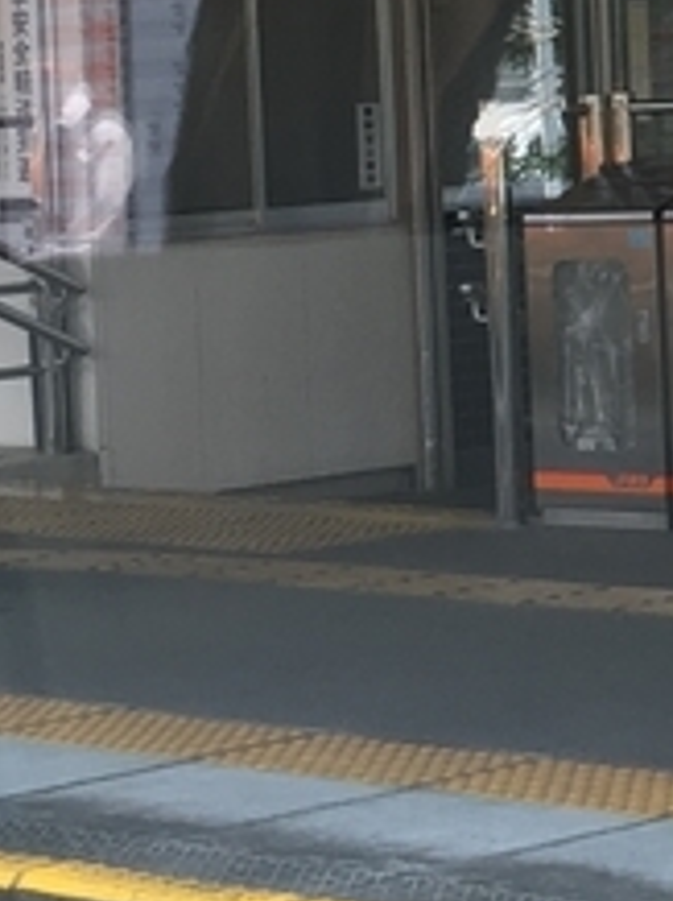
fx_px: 4156
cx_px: 1090
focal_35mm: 160
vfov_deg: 12.2
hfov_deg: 9.0
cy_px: 41
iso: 25
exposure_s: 1/120
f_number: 2.2
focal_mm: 4.15
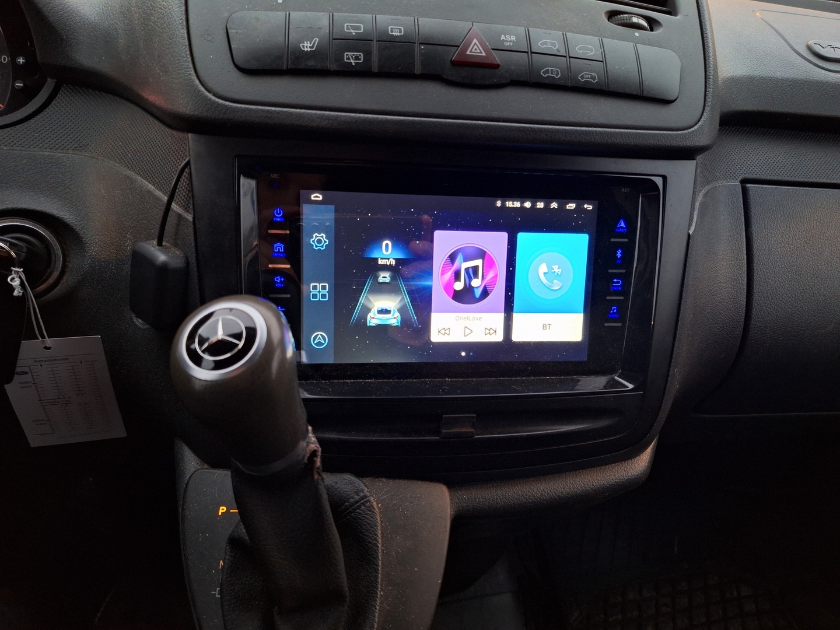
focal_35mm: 23
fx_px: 558
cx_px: 420
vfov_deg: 58.9
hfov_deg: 73.9
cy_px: 315
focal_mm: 5.54
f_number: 1.8
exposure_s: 1/20
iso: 640
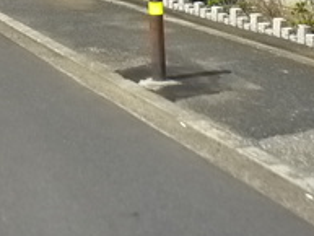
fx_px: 790
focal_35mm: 87
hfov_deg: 20.1
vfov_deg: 15.3
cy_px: -149
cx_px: -124
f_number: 4
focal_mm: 5.1
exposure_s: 1/800
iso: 400
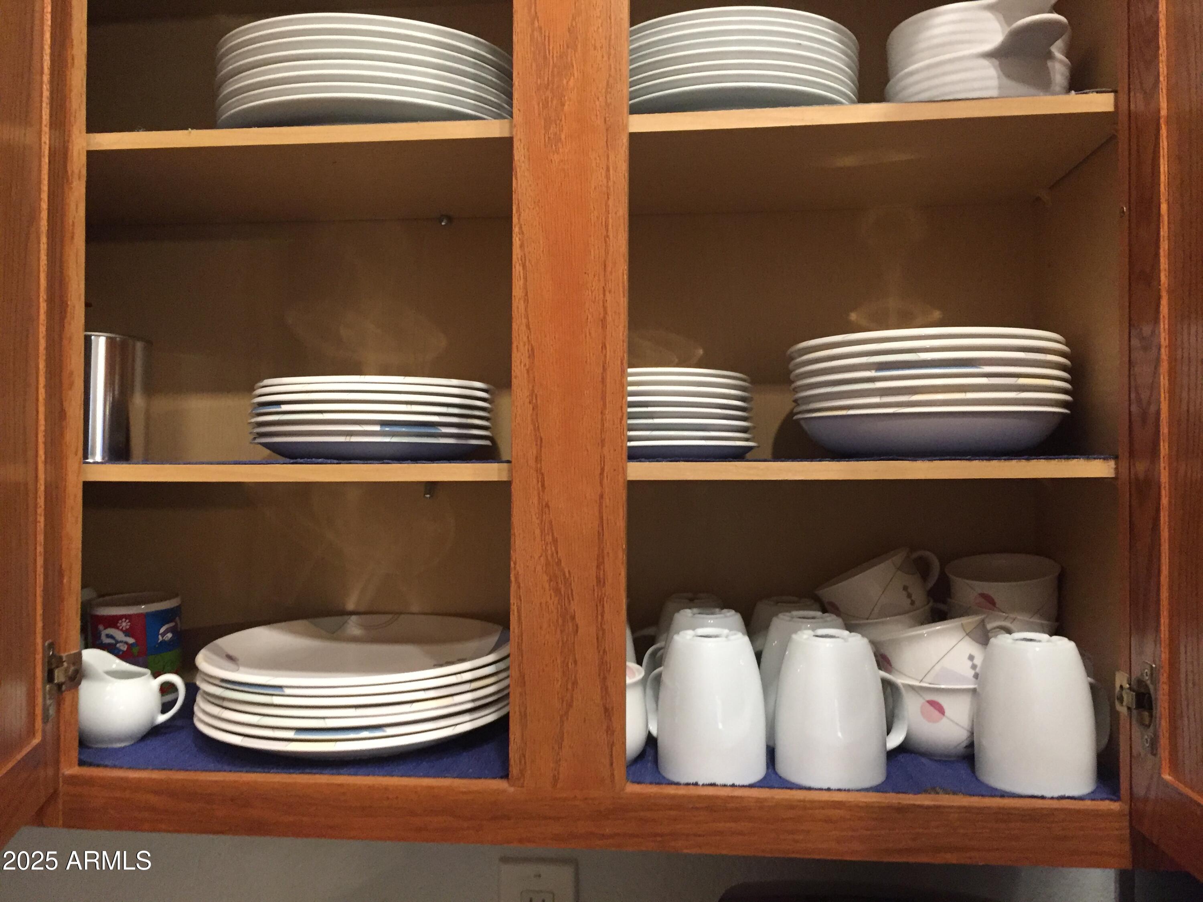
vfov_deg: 48.2
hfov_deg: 61.7
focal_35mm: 29
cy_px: 451
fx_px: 1008
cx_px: 602
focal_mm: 4.15
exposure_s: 1/30
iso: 200
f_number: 2.2
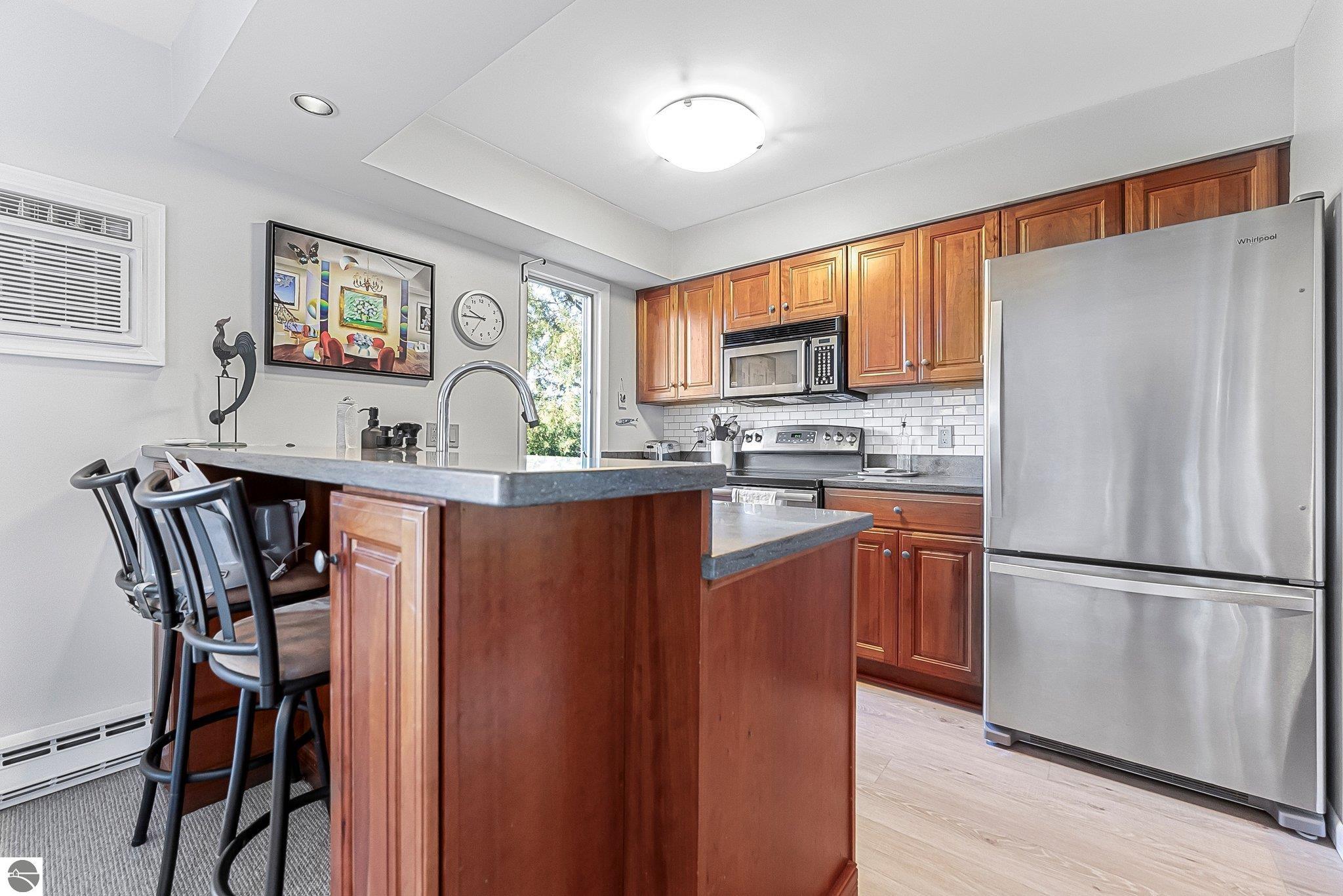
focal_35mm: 15
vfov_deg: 78.9
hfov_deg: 101.9
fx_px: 545
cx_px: 672
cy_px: 448
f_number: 5
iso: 2500
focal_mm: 14.6
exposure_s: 1/25
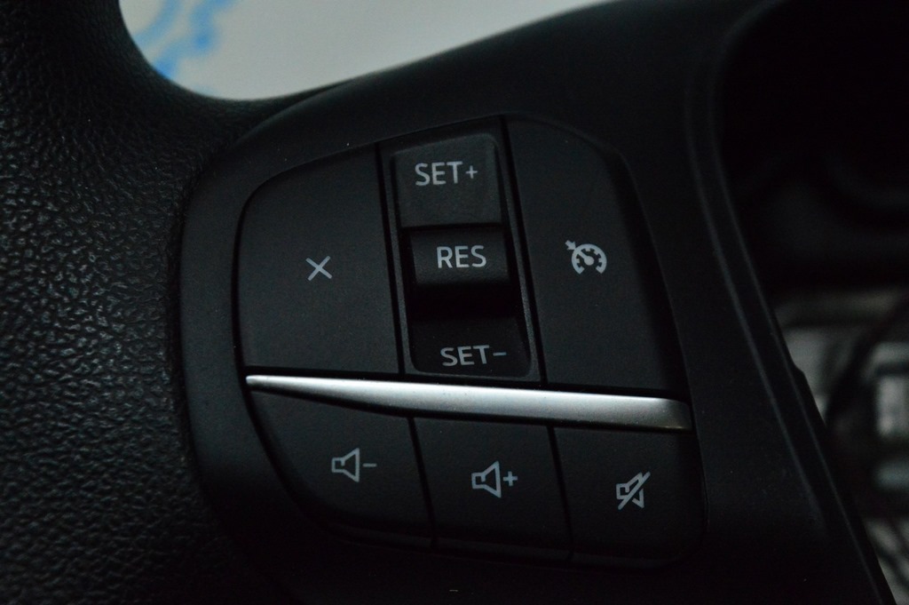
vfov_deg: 16.5
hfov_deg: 24.6
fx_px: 2081
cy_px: 302
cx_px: 454
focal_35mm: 82
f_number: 6.3
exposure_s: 1/800
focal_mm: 55
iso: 6400
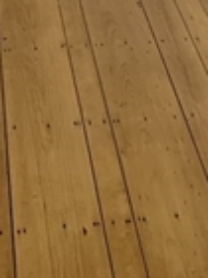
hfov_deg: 10.4
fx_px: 1146
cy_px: -433
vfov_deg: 11.1
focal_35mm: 143
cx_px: 153
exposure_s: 1/60
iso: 64
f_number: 1.8
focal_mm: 4.25
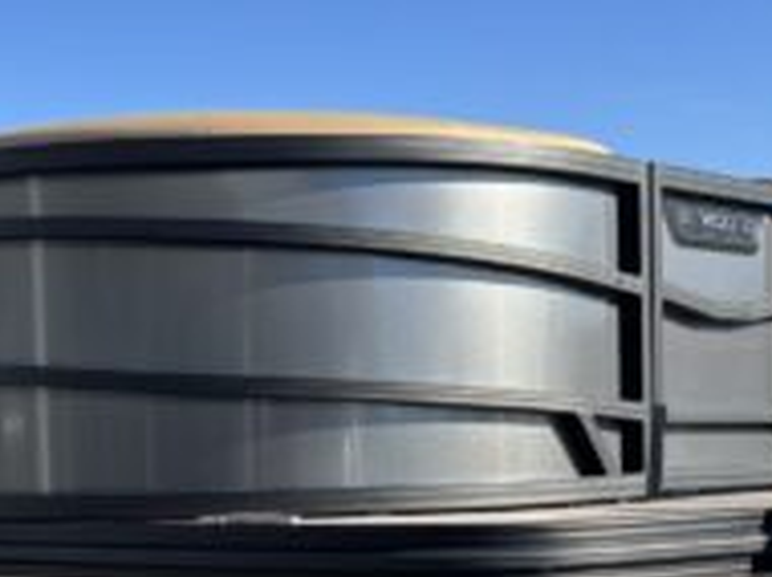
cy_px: 516
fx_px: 1626
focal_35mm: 73
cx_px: 26
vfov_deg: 19.8
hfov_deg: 25.6
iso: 50
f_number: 1.6
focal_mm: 5.96
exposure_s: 1/1783
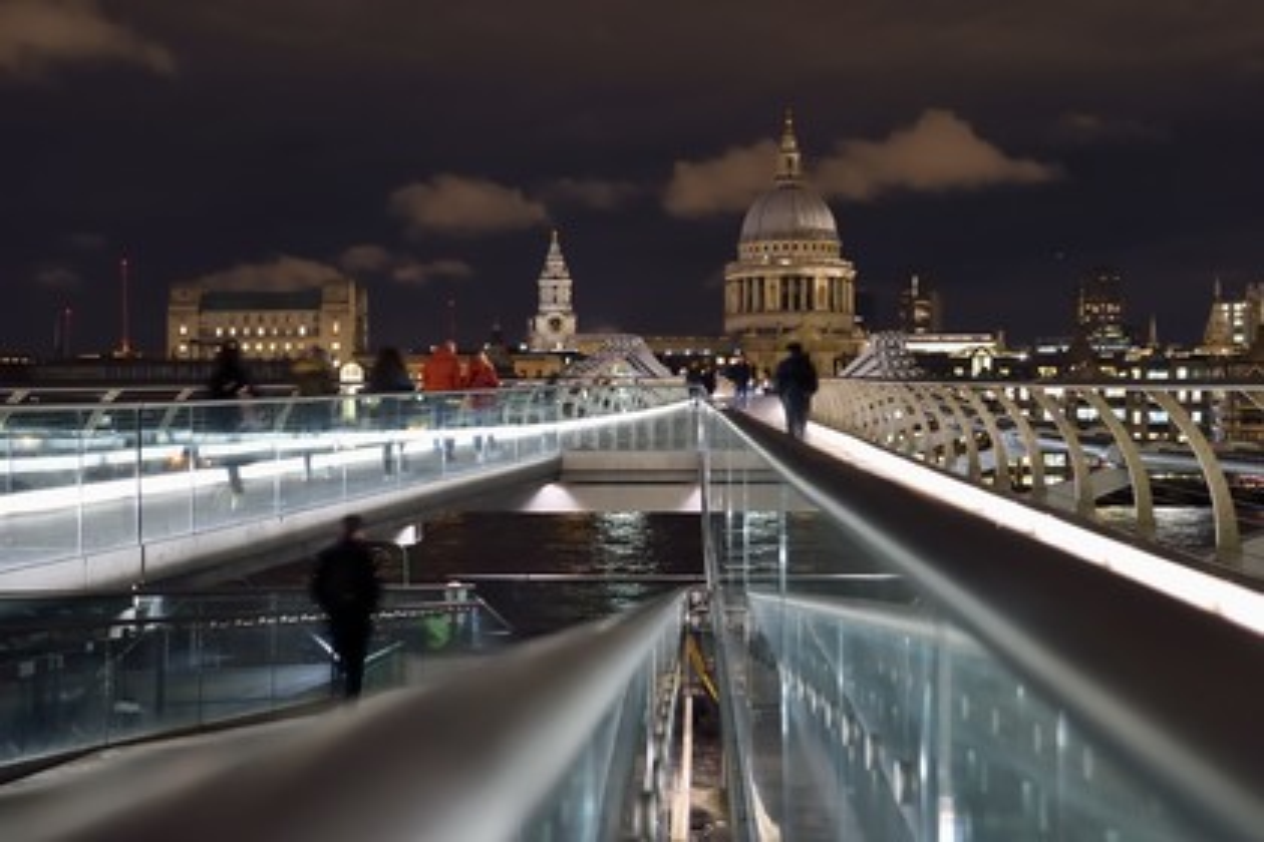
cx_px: 632
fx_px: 1826
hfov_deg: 38.2
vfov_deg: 26.0
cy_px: 421
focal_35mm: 52
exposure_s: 1/3.33
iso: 1600
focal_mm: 52
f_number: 6.3
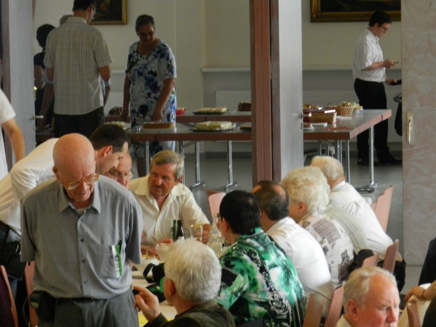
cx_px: 218
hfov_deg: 9.2
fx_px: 2708
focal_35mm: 215
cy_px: 164
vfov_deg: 6.9
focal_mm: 38.2
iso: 800
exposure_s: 1/40
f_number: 5.6
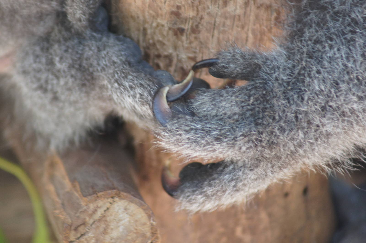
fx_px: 4572
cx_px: 183
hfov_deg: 4.6
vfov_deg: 3.1
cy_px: 122
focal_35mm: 450
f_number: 5.6
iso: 800
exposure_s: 1/20
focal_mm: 300
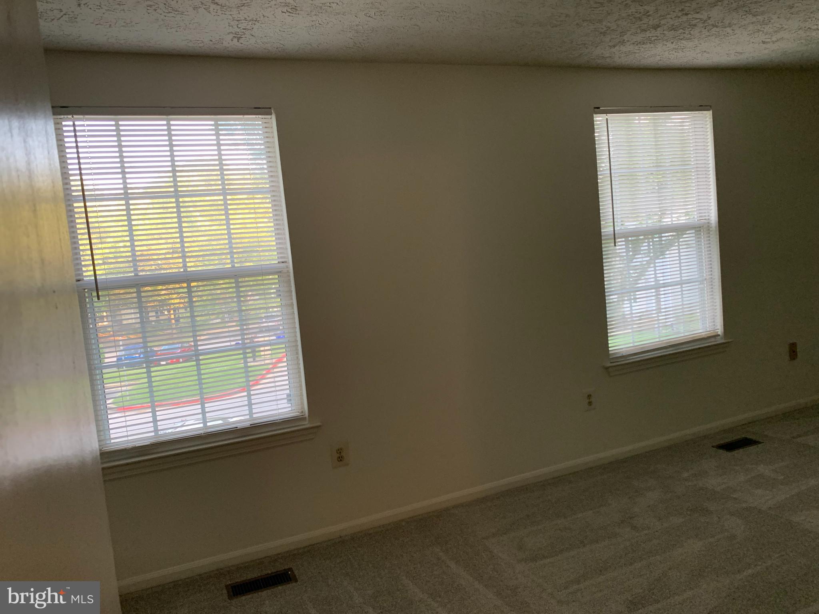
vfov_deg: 53.1
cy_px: 307
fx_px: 615
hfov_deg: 67.3
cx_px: 410
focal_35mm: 26
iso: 100
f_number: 1.8
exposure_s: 1/60
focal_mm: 4.25
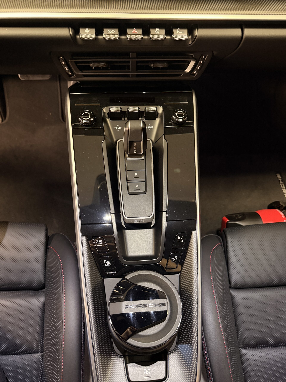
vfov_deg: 71.6
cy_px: 191
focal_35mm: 24
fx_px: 264
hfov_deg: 56.8
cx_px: 143
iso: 800
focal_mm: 6.76
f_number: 1.78
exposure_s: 1/40
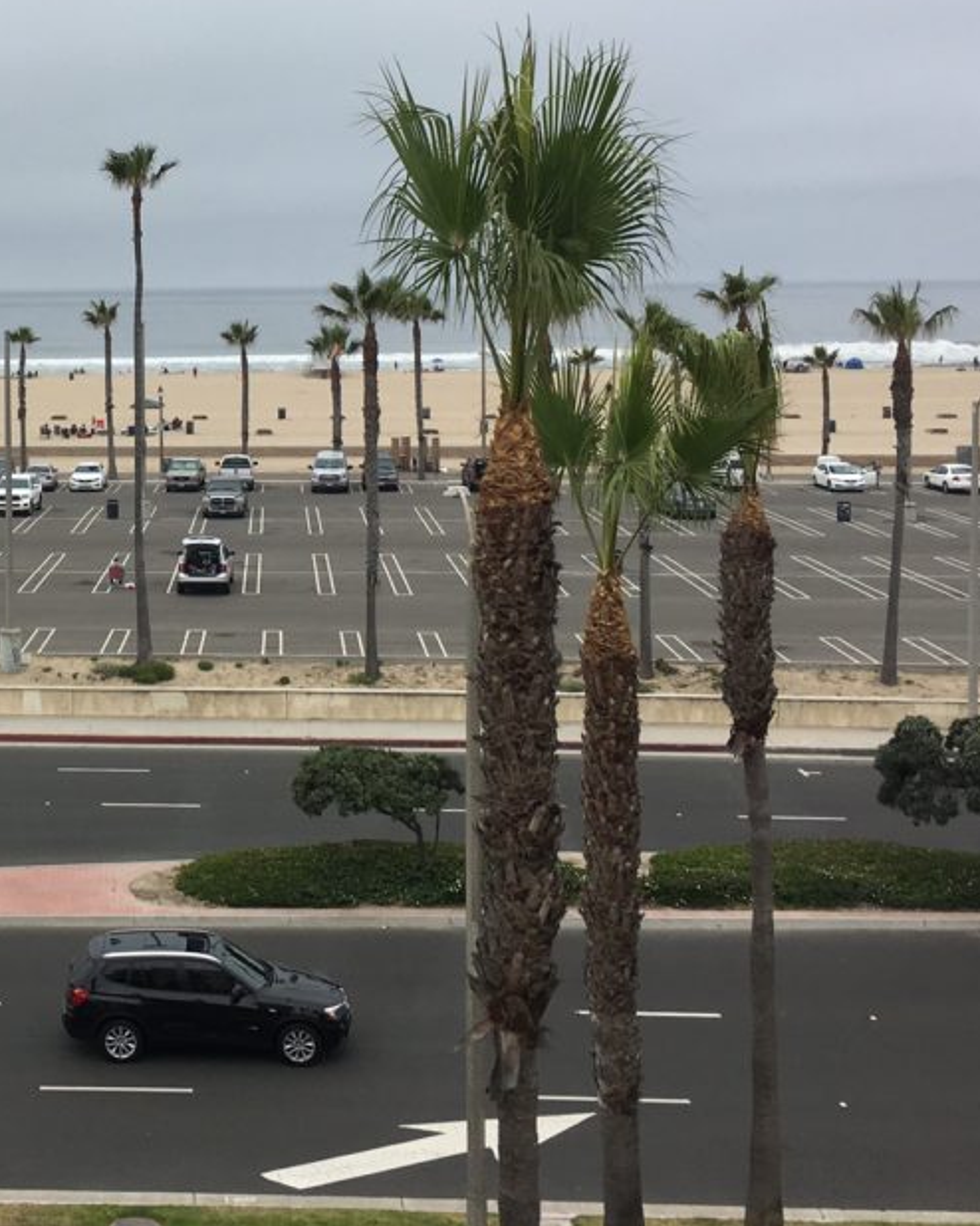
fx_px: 1995
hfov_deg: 26.5
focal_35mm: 55
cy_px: 359
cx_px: 58
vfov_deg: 33.7
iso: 25
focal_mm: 4.15
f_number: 2.2
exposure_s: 1/1923
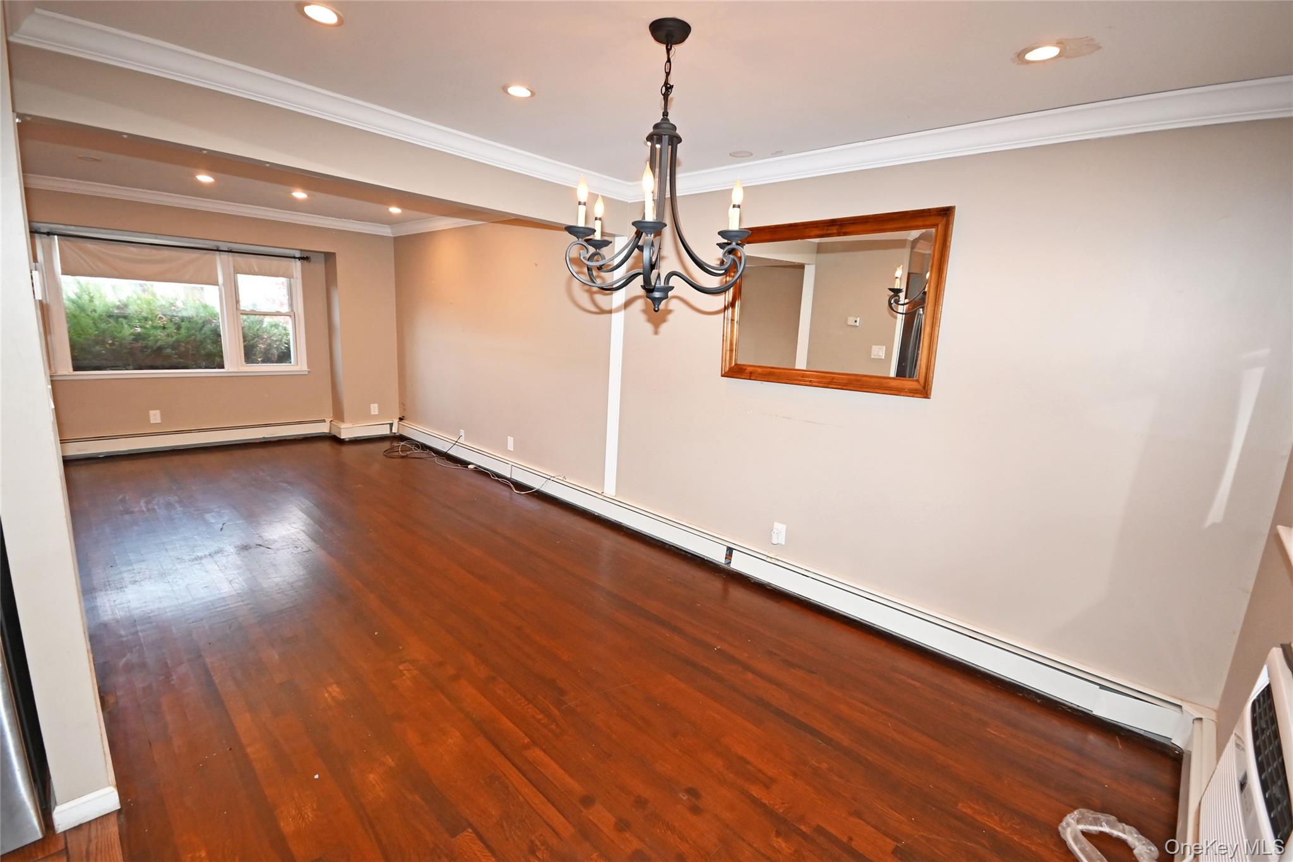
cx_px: 646
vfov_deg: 77.3
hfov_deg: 100.4
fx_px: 539
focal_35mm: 15
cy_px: 431
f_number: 4
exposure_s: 1/60
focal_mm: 10
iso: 560
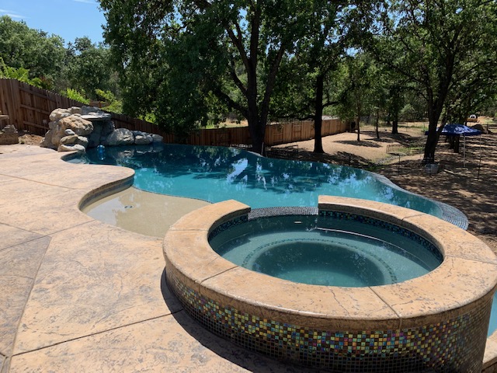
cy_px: 186
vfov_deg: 53.1
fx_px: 373
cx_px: 248
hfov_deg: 67.3
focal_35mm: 26
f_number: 1.8
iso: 25
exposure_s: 1/1953
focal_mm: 4.25
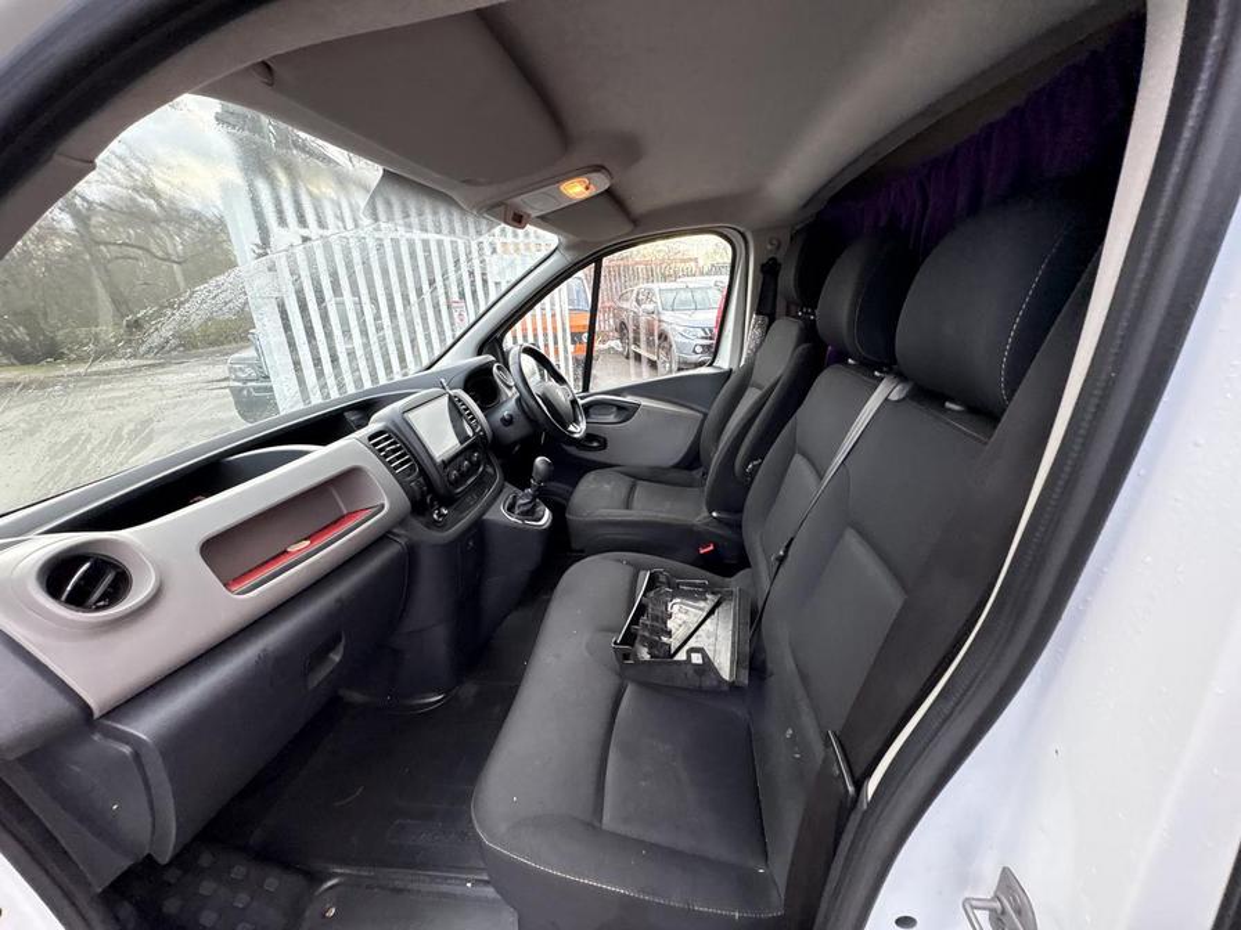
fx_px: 502
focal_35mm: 14
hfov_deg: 102.1
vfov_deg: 85.7
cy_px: 465
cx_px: 620
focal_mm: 2.22
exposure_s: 1/90
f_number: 2.2
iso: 250
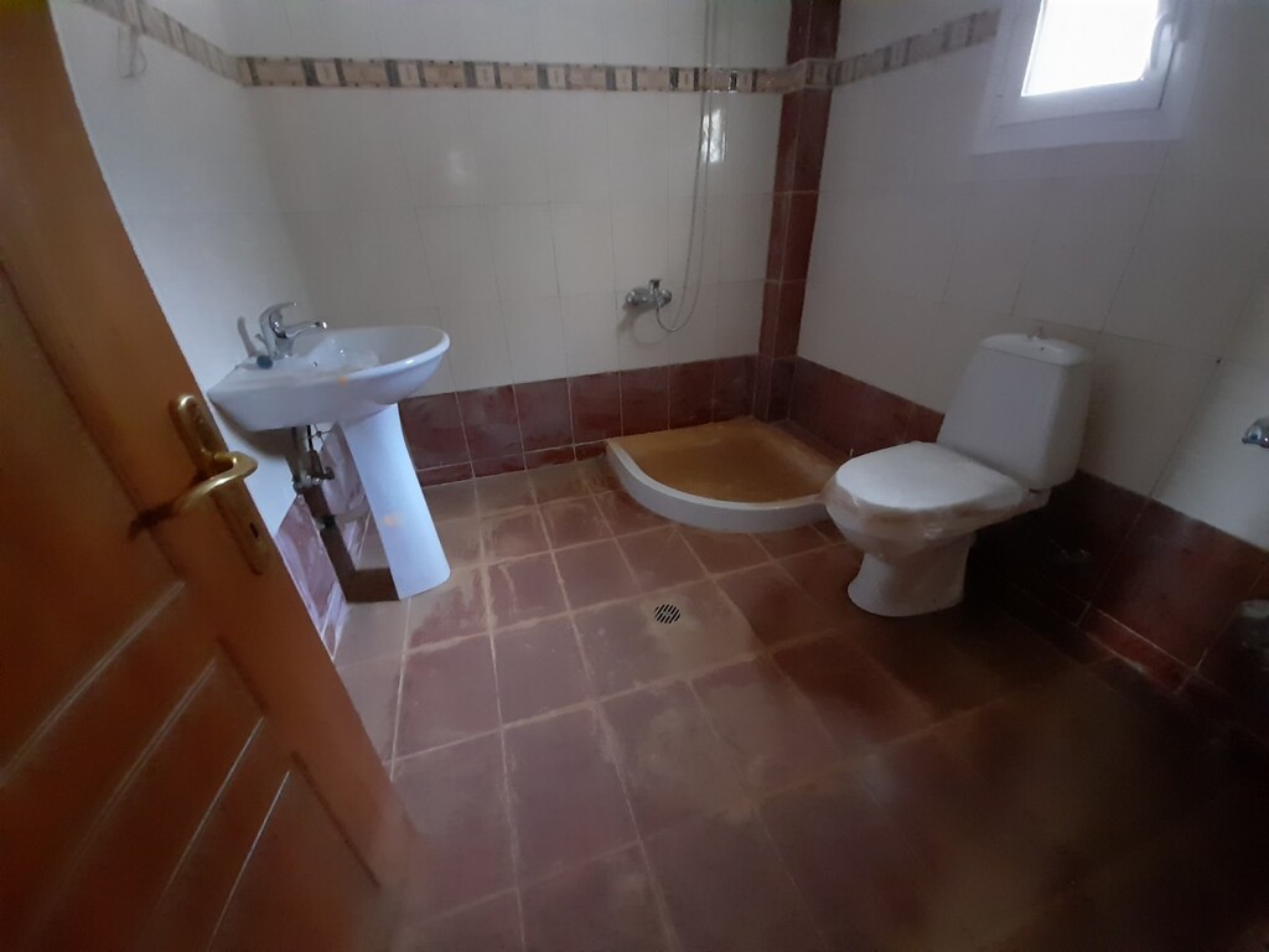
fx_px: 477
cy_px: 476
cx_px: 634
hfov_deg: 106.2
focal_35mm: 13
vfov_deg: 89.9
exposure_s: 1/10
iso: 800
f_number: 2.2
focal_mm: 1.42
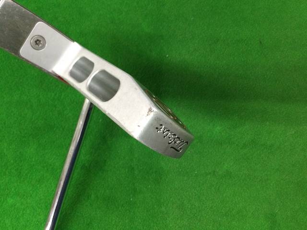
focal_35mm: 31
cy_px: 115
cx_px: 154
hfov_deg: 58.4
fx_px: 275
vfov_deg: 45.4
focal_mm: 3.3
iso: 100
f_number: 2.4
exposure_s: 1/30
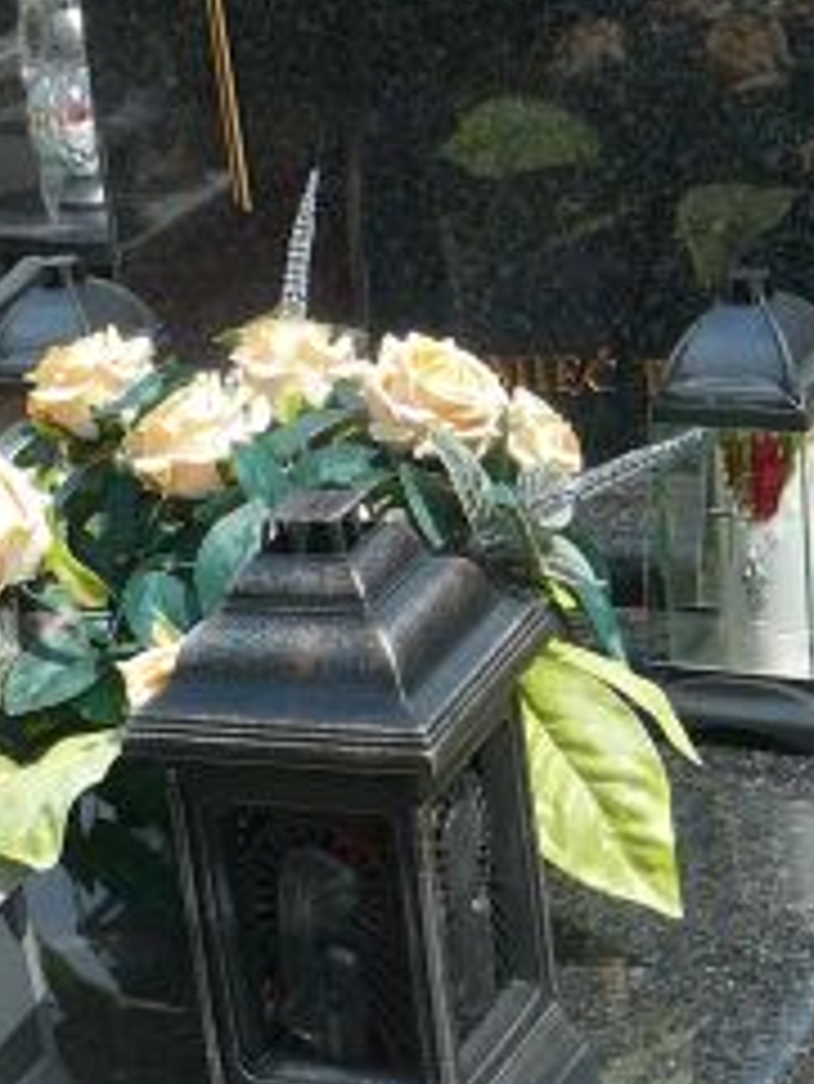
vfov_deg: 20.8
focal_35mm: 93
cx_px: 310
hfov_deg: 15.9
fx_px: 2913
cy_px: 864
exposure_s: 1/400
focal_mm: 5.2
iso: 80
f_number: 5
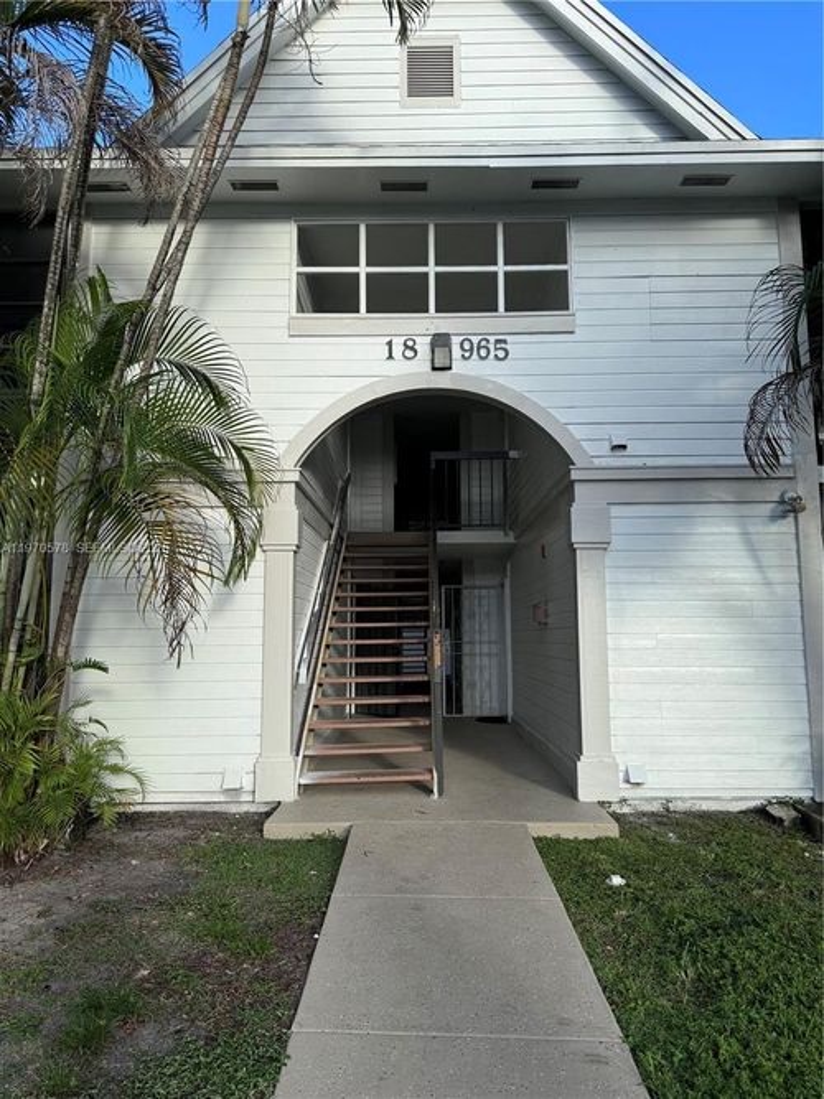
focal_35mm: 24
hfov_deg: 56.8
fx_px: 762
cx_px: 412
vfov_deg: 71.6
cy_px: 550
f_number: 1.78
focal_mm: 6.76
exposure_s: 1/1395
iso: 80
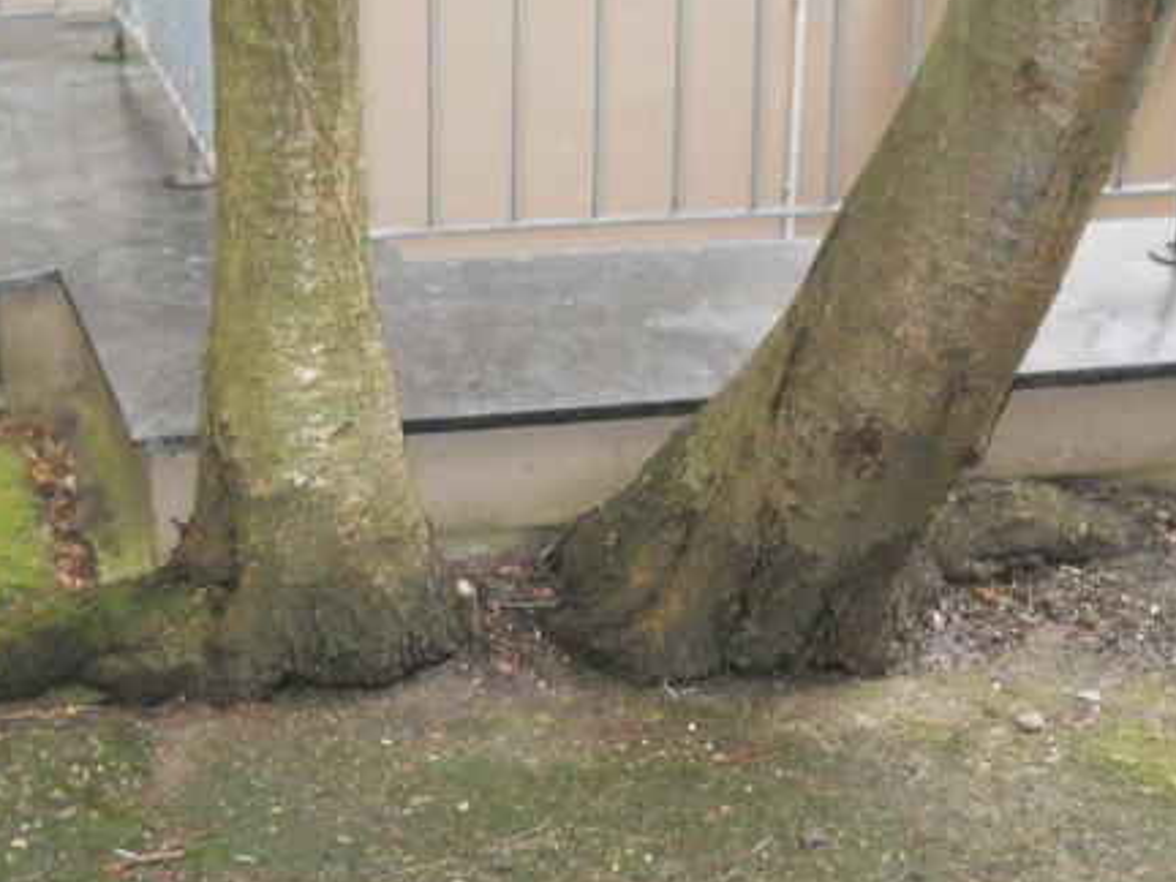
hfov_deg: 25.7
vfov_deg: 19.4
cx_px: 621
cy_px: 490
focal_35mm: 76
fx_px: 2582
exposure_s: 1/30
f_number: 3.1
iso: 500
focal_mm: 6.72
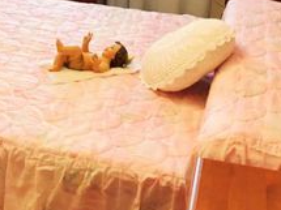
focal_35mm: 92
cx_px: -5
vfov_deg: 15.4
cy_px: -52
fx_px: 746
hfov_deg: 20.6
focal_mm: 3.99
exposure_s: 1/17
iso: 64
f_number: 1.8
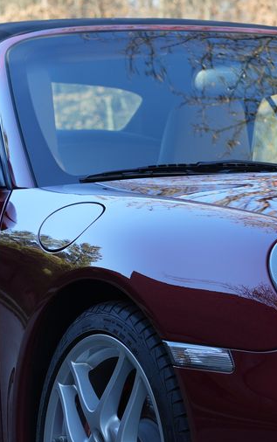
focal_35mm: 161
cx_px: 300
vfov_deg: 13.0
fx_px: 1941
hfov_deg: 8.1
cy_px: 241
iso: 100
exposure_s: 1/80
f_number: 4.5
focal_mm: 50
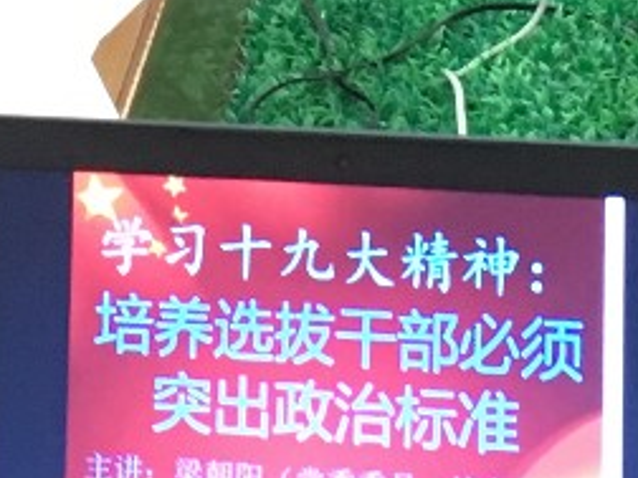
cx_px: 175
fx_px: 3391
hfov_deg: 10.7
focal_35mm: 184
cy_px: -526
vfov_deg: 7.7
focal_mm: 4.15
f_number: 2.2
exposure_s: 1/20
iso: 200
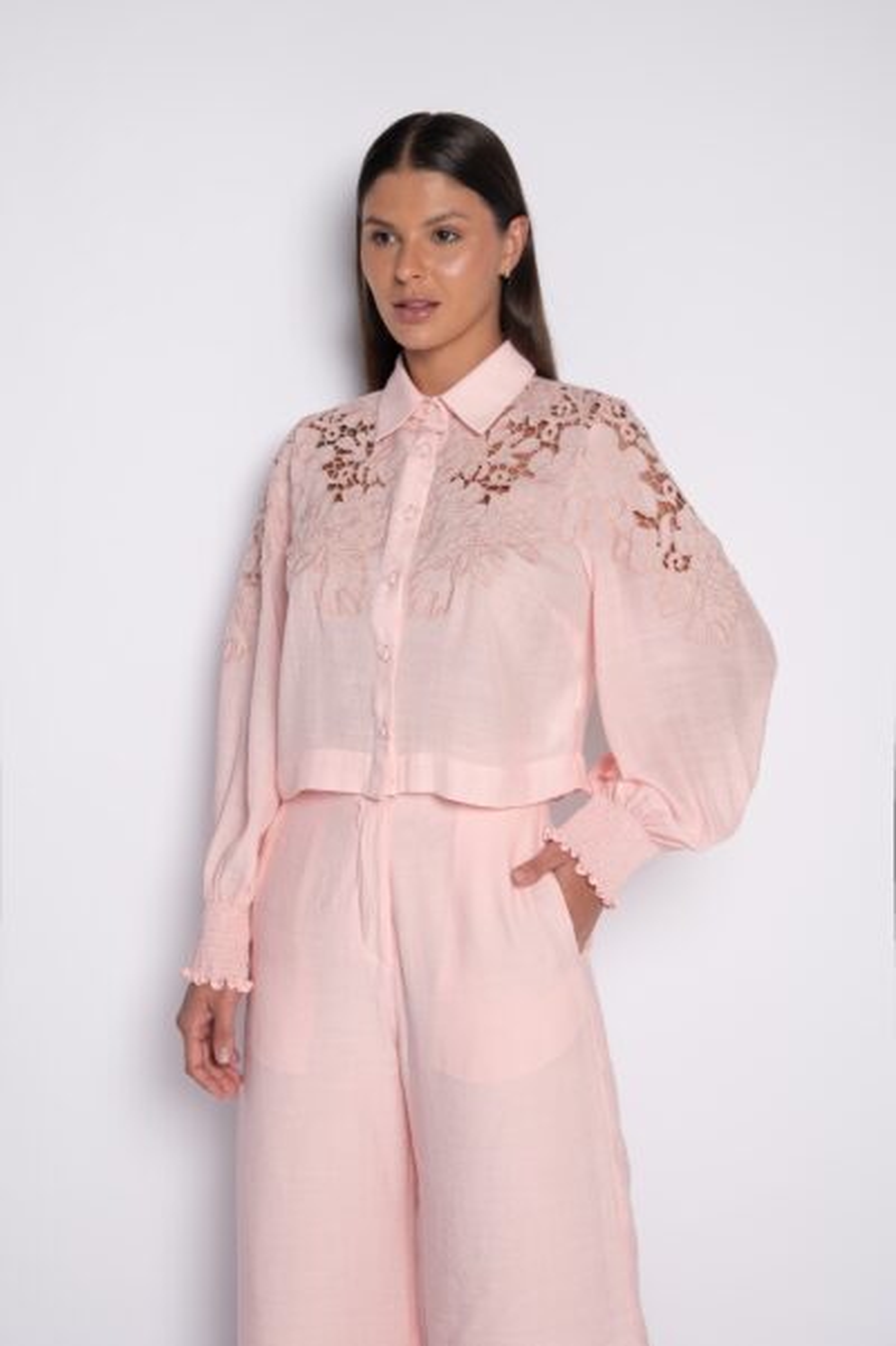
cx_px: 448
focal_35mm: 46
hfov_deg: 29.2
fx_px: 1719
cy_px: 673
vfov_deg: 42.8
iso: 200
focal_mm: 46
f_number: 5.6
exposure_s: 1/160
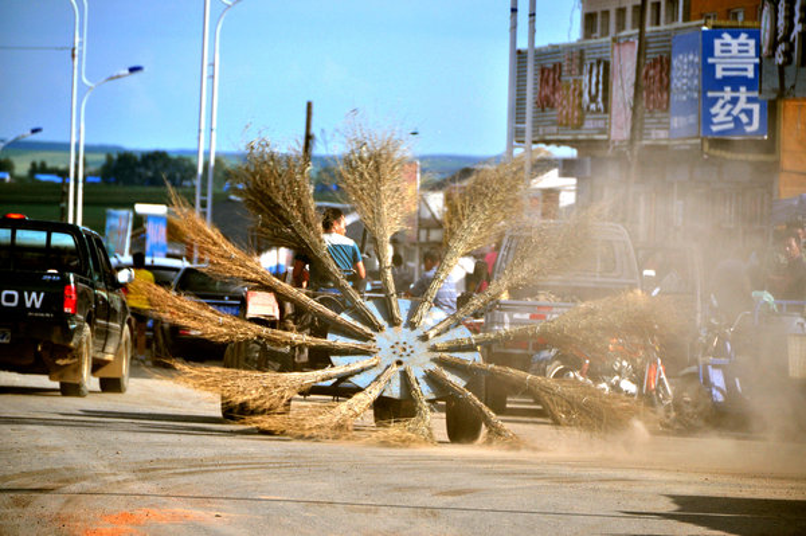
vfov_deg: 4.6
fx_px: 6711
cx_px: 403
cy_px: 268
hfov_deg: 6.9
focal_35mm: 300
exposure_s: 1/500
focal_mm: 200
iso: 250
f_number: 5.6
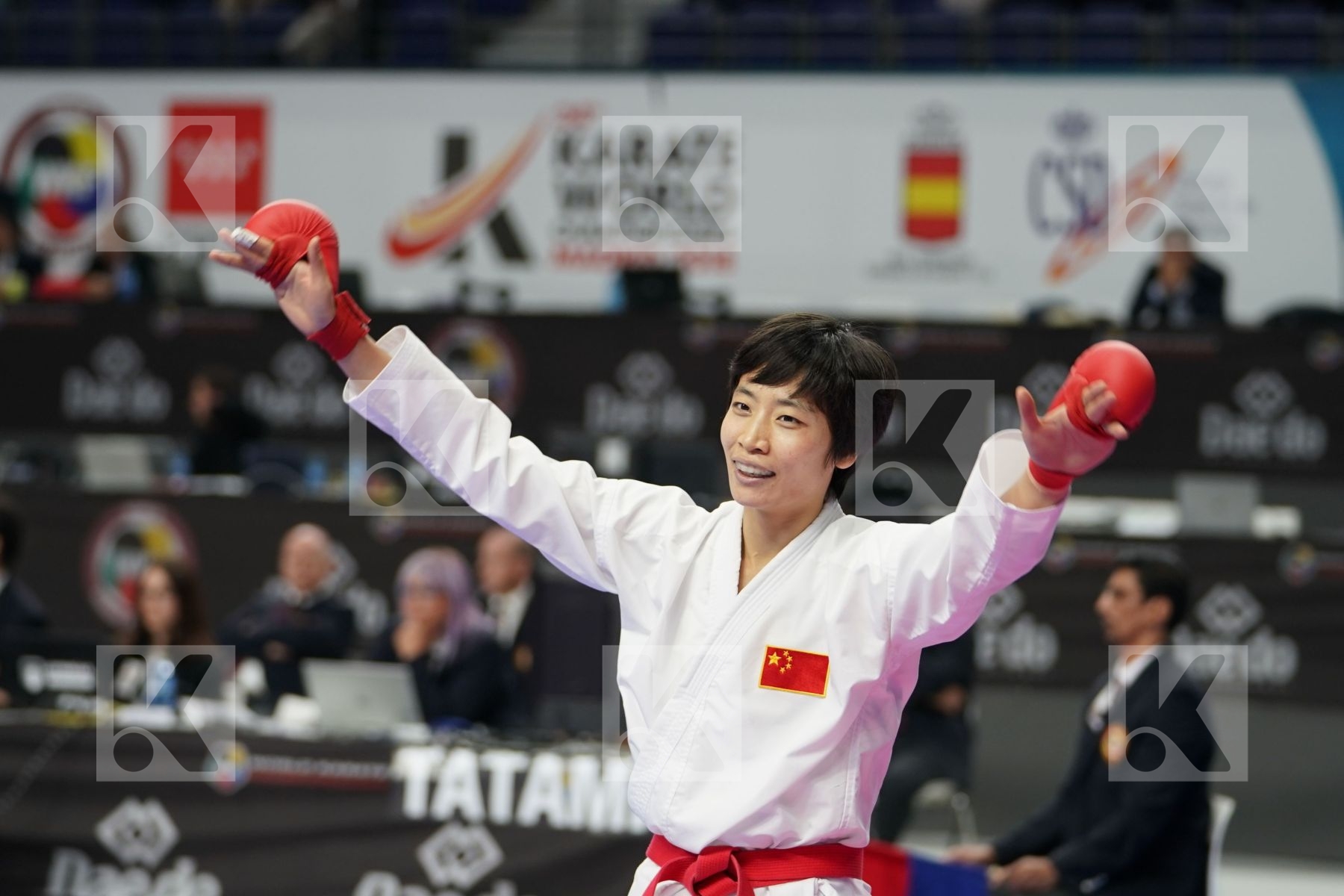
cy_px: 448
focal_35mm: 147
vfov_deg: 9.3
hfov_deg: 14.0
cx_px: 672
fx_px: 5488
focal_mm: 98
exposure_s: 1/640
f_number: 2.8
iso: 640
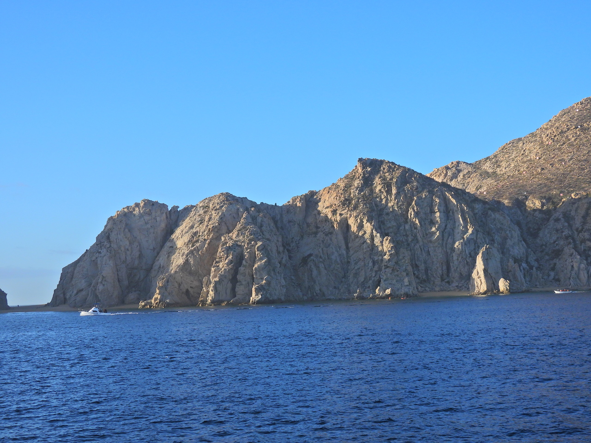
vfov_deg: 24.4
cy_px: 222
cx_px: 296
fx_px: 1024
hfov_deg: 32.2
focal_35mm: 60
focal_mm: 10.7
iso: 100
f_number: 3.5
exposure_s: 1/1250
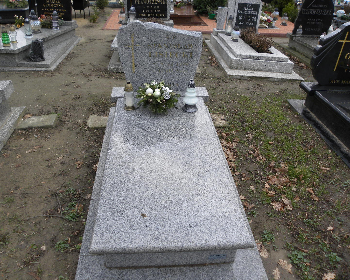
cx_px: 167
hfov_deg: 62.2
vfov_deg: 51.5
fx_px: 290
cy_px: 137
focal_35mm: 28
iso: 73
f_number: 2.8
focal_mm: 4.6
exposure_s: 1/86
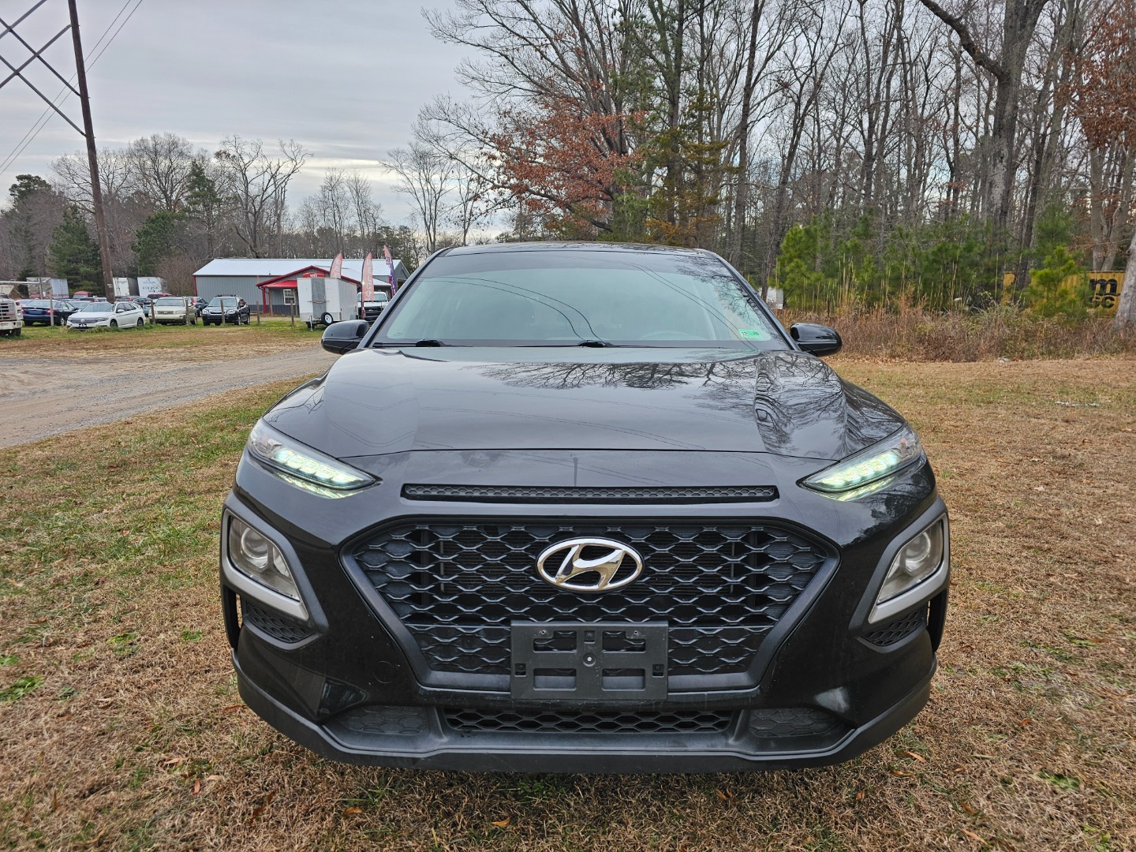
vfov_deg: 58.9
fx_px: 755
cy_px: 426
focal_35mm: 23
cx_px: 568
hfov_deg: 73.9
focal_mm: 6.3
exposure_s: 1/100
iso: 16
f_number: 1.7
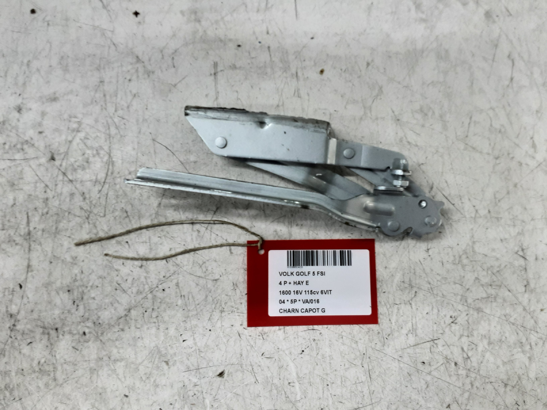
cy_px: 205
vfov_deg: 51.4
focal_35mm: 27
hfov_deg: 65.3
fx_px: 427
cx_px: 274
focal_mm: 2.91
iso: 80
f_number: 1.9
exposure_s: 1/50
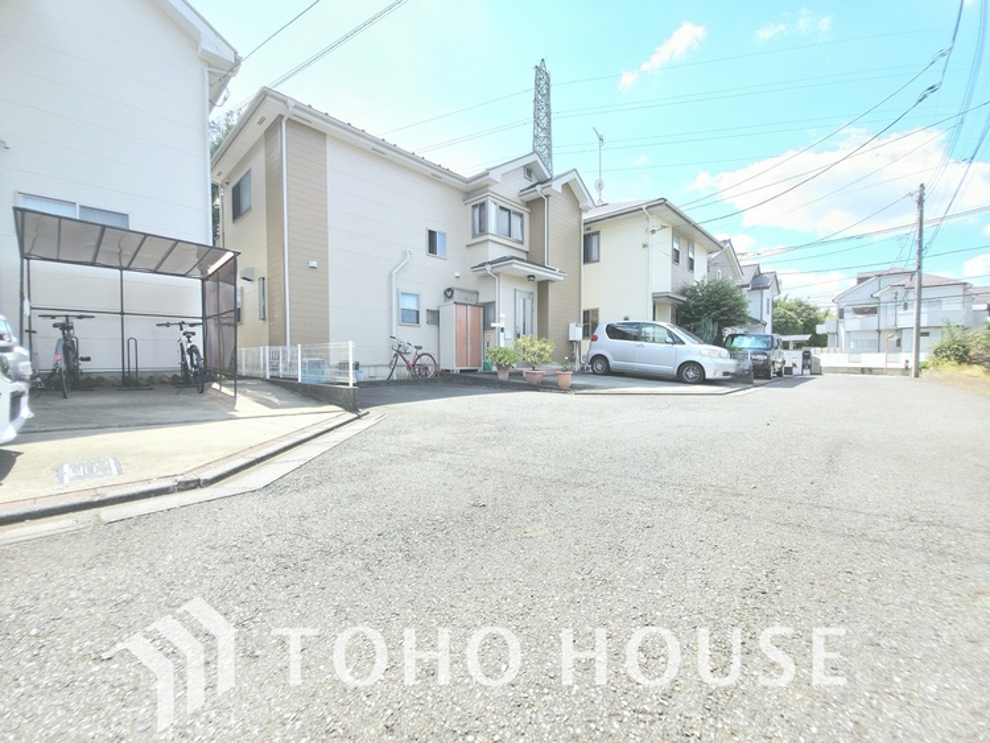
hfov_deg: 106.2
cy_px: 372
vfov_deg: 89.9
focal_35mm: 13
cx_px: 495
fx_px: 372
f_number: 1.9
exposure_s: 1/1429
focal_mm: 2.2
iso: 20
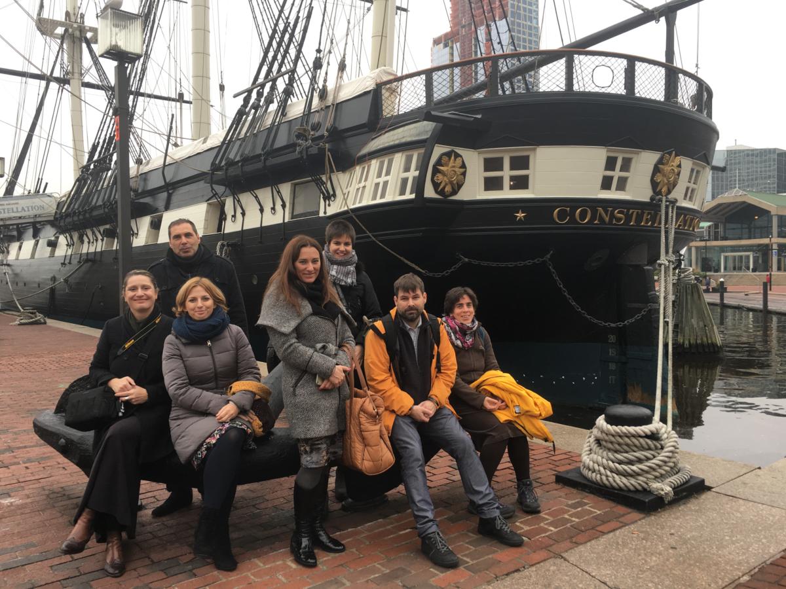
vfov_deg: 48.2
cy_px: 294
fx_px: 658
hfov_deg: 61.7
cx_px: 393
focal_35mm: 29
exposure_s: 1/120
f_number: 2.2
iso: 32
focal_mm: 4.15
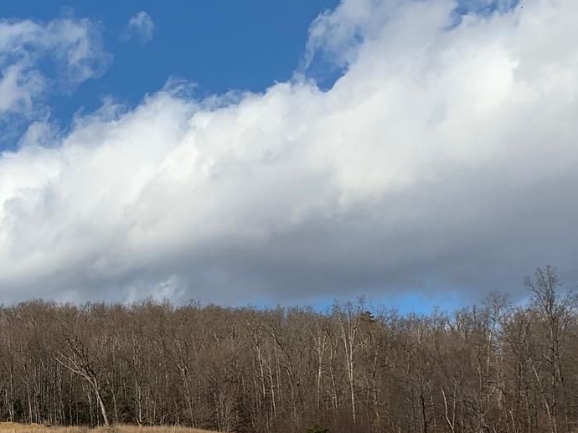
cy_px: 416
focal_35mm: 76
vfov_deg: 18.9
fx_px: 1269
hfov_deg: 24.1
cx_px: -44
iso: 25
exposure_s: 1/2075
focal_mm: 4.25
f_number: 1.8
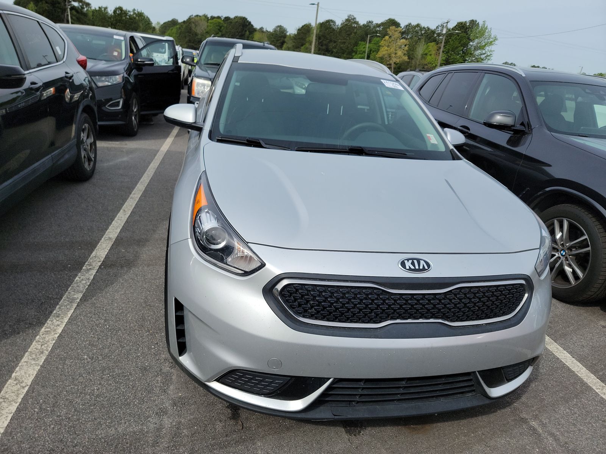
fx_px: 420
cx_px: 303
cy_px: 227
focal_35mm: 24
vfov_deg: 56.8
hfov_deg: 71.6
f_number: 1.8
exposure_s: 1/980
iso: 50
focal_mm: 6.7
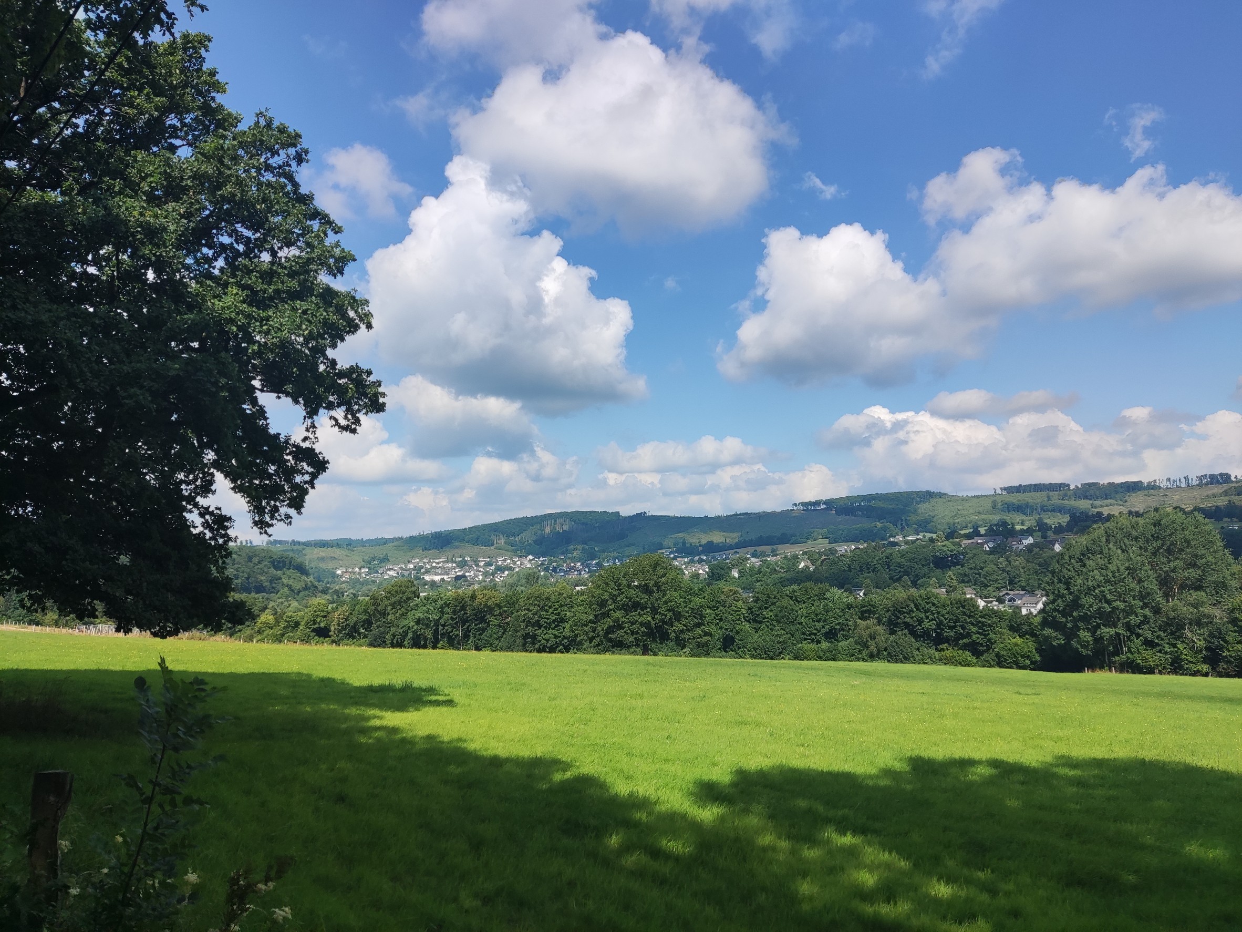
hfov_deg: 69.4
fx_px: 897
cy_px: 466
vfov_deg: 54.9
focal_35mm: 25
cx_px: 621
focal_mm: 4.71
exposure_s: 1/1948
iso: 50
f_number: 1.79
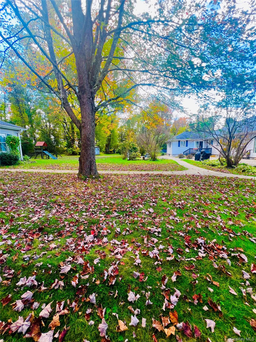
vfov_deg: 106.2
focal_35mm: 13
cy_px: 171
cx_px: 128
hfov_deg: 89.9
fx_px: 128
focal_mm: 1.57
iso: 32
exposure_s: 1/120
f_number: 1.8
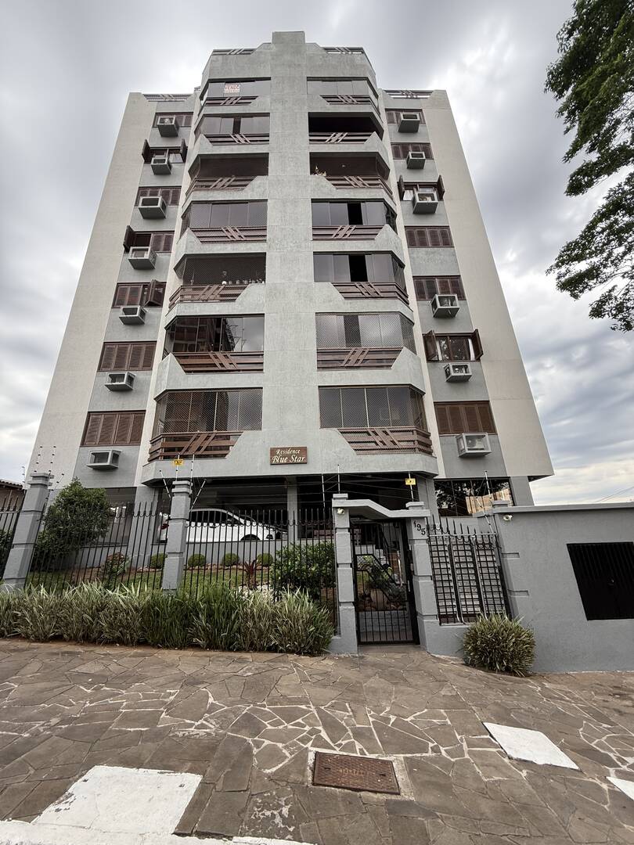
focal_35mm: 14
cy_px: 422
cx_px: 317
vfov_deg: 102.1
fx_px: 342
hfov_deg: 85.7
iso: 50
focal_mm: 2.22
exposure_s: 1/163
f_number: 2.2
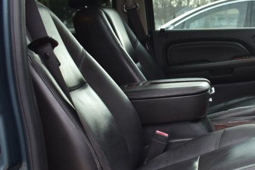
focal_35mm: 69
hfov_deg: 27.9
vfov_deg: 19.7
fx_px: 489
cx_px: 242
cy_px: 109
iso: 200
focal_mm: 18
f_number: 3.5
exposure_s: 1/200
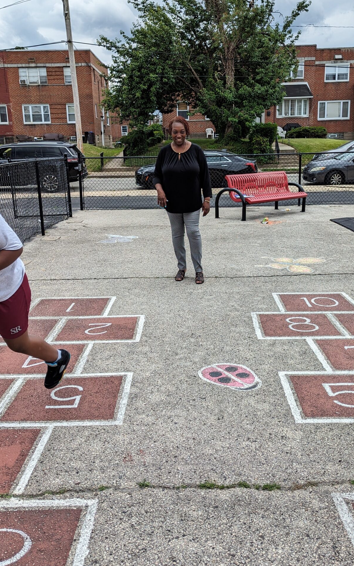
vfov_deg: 56.7
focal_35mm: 34
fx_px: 525
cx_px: 187
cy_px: 283
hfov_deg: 37.3
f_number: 1.85
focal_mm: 6.81
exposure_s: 1/1364
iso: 34
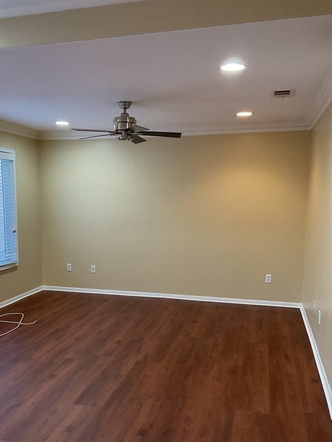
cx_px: 133
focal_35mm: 35
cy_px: 258
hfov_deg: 40.5
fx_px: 448
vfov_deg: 52.4
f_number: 1.8
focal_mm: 3
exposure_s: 1/60
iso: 200
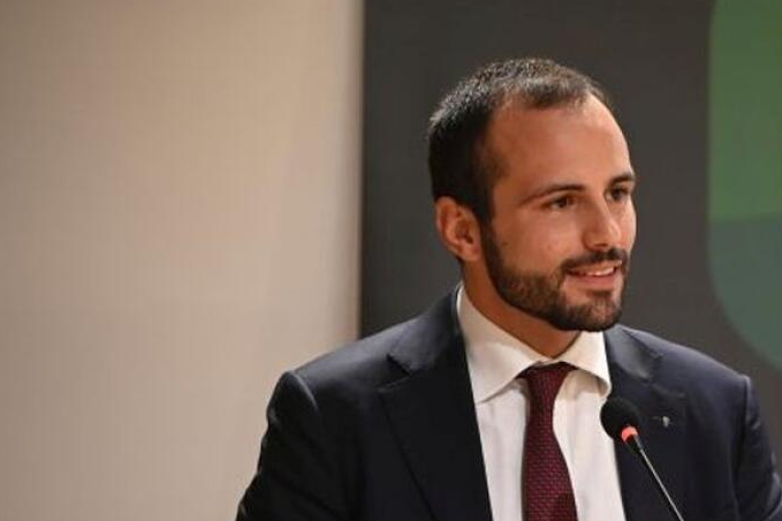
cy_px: 452
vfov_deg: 5.0
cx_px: 622
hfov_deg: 7.5
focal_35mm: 274
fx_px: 5949
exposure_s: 1/200
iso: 3200
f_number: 2.8
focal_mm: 155
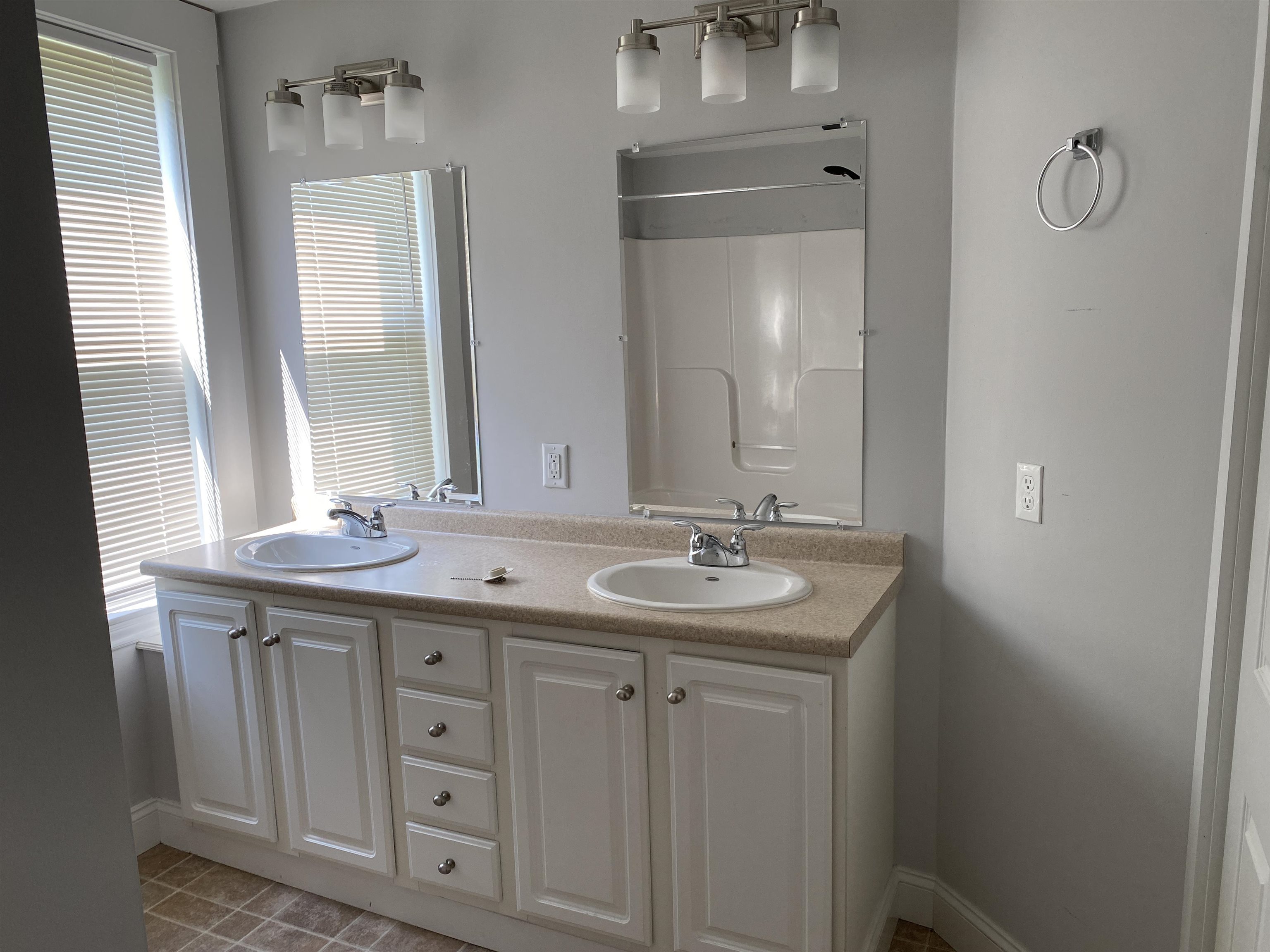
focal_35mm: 26
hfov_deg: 67.3
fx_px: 954
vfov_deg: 53.1
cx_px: 635
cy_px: 476
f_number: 1.8
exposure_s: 1/122
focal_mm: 4.25
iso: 64
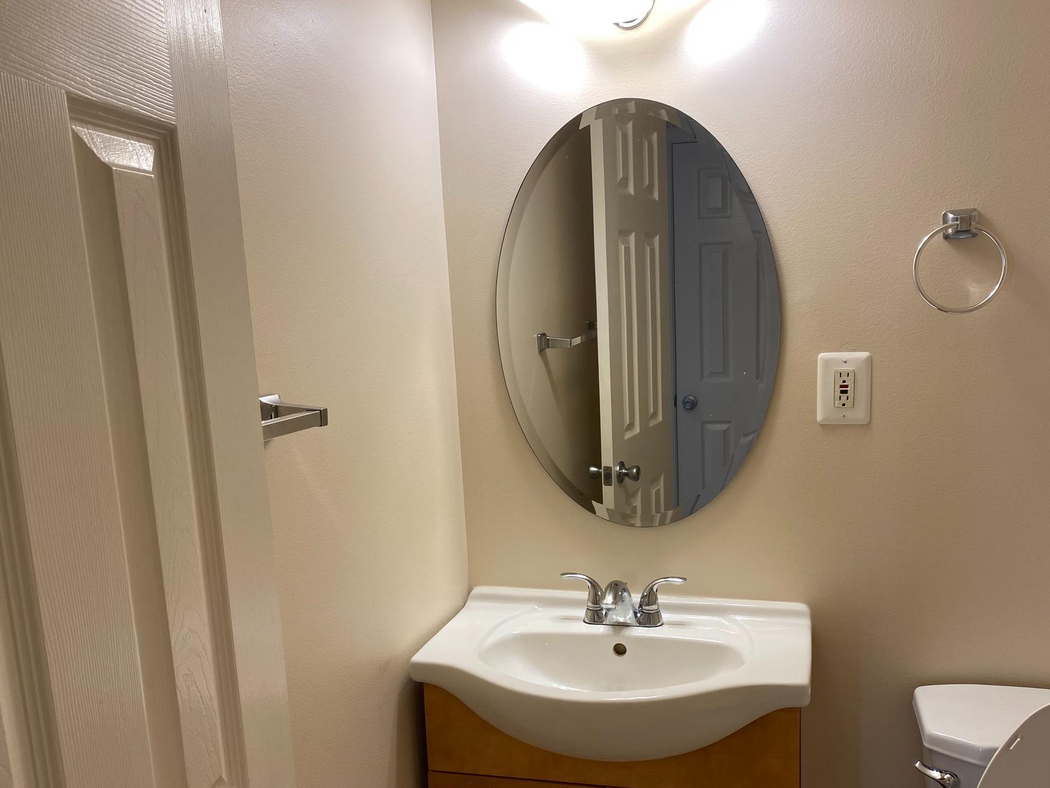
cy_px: 452
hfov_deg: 59.8
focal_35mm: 30
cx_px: 580
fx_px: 910
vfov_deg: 46.6
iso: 50
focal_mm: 4.25
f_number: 1.8
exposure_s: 1/120
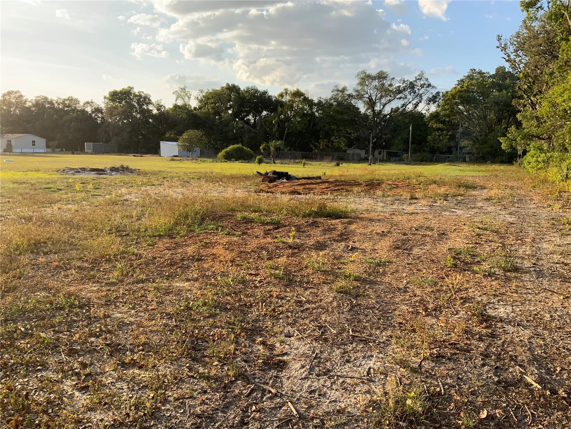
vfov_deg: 48.2
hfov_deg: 61.7
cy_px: 214
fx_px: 478
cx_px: 286
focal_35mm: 29
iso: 16
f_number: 1.8
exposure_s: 1/642
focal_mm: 3
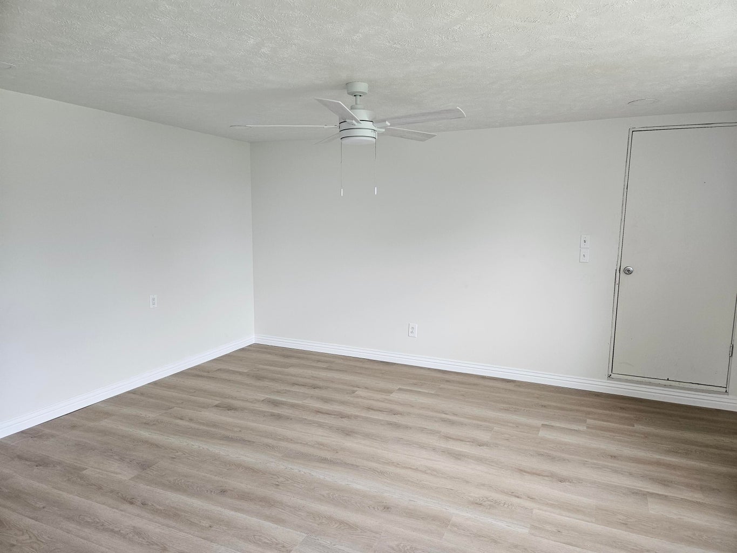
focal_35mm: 23
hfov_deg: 73.9
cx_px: 368
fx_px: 490
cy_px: 276
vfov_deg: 58.9
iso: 320
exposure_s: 1/240
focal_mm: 5.4
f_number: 1.8
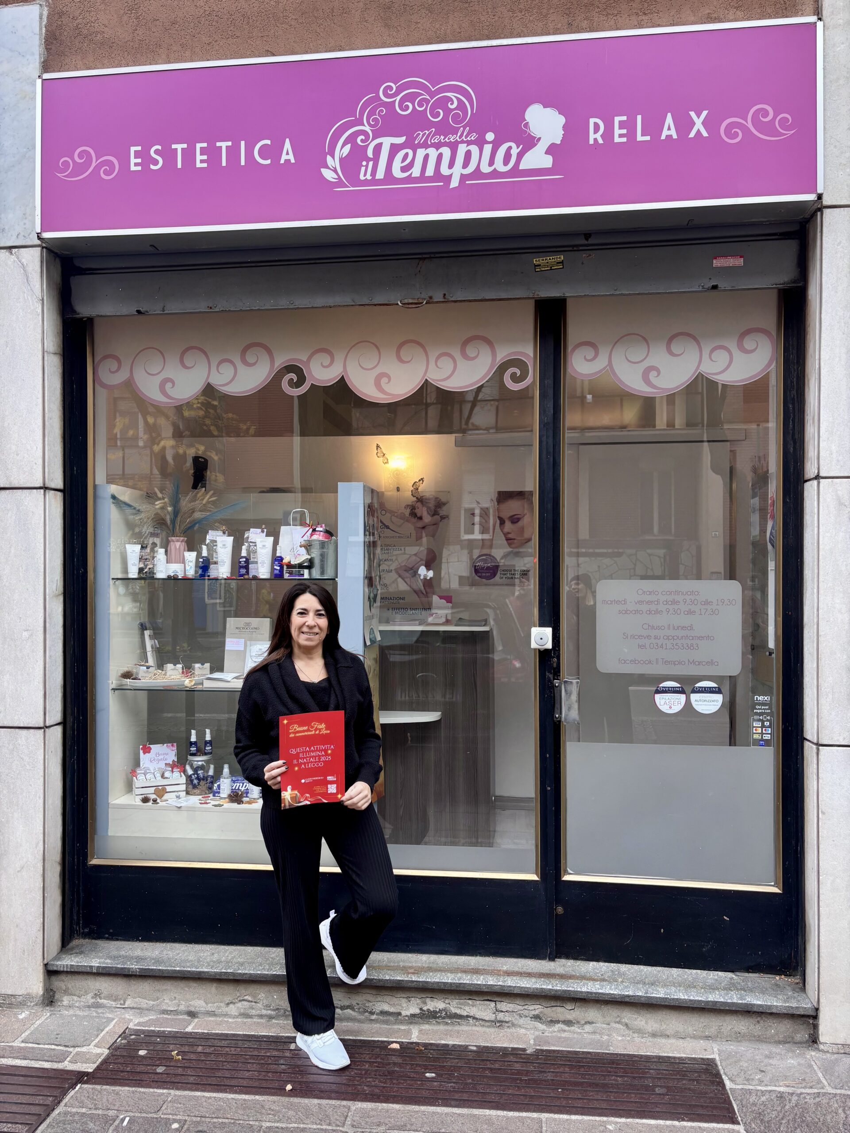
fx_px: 851
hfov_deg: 53.1
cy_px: 566
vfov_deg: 67.3
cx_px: 425
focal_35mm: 26
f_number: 1.6
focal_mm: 5.96
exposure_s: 1/100
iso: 64
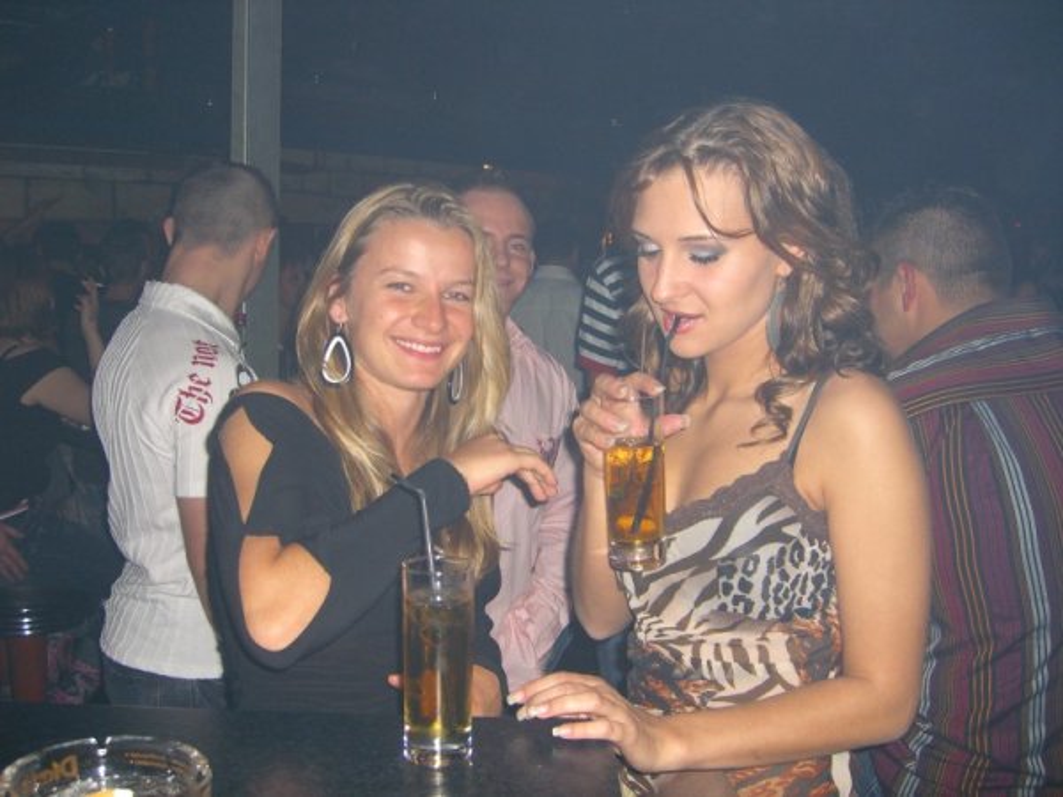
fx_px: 1167
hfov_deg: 49.0
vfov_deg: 37.7
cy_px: 398
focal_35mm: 38
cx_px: 532
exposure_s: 1/60
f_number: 2.8
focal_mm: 7.9
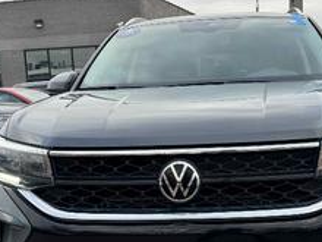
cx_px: 195
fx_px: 512
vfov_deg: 26.0
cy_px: 197
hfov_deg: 34.8
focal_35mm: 55
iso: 80
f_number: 1.78
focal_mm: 6.76
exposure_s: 1/952
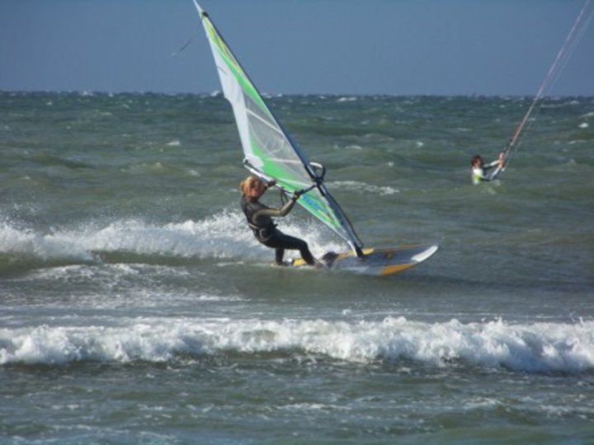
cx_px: 297
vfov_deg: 3.4
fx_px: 7413
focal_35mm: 432
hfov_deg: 4.6
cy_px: 222
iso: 67
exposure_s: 1/400
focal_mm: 70.2
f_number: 4.8
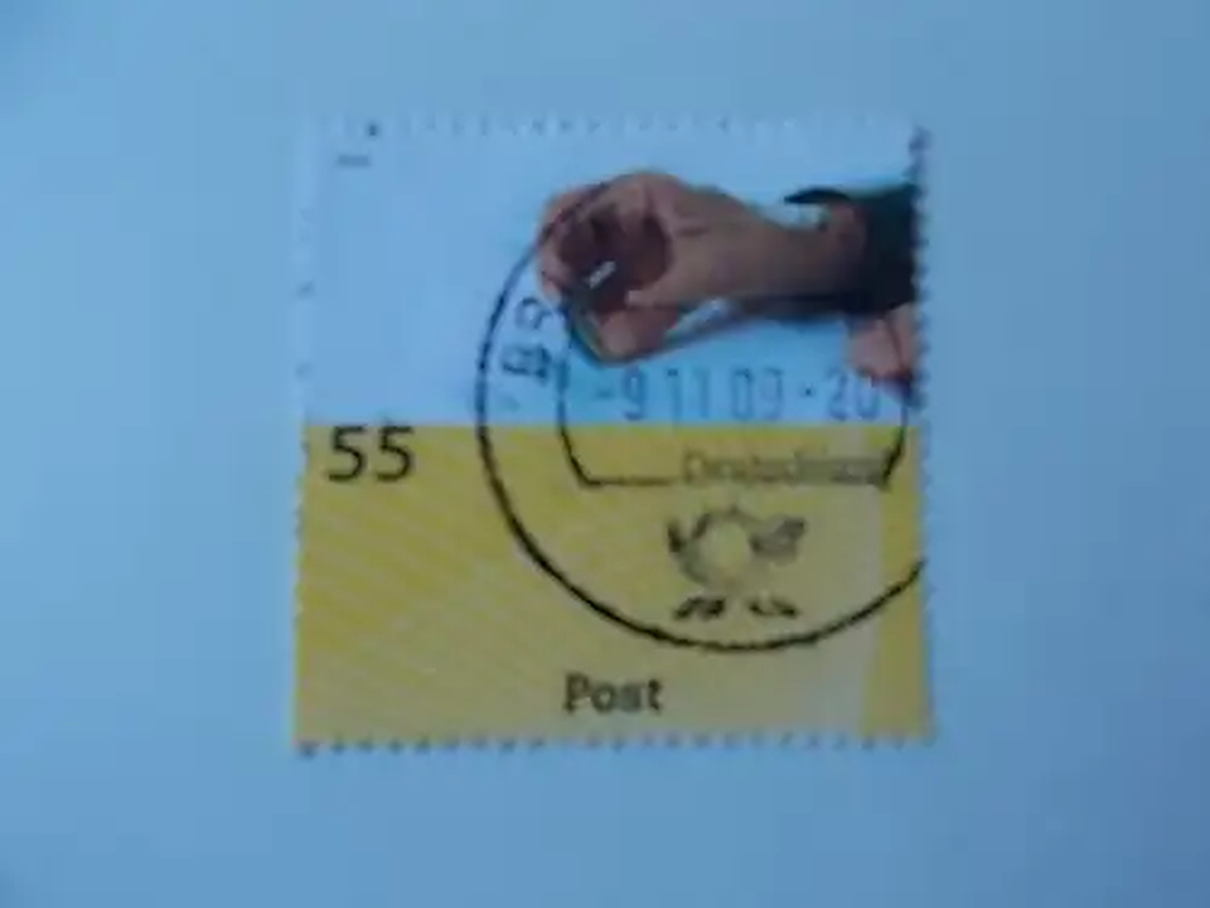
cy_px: 454
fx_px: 909
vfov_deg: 53.1
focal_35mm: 26
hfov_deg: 67.3
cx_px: 605
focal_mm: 4.6
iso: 200
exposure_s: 1/10
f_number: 3.2
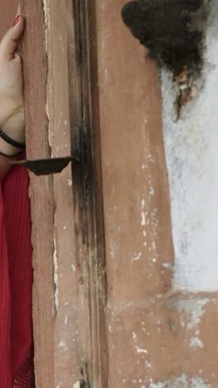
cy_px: 303
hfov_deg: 2.6
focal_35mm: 464
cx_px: -27
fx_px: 4771
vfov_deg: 4.7
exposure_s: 1/2500
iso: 320
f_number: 2
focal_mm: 85
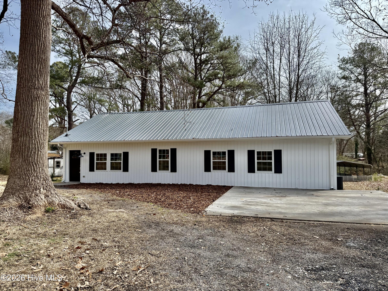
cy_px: 146
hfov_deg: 71.6
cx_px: 194
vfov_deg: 56.8
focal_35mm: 24
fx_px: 269
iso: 100
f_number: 1.78
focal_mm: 6.76
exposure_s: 1/3953
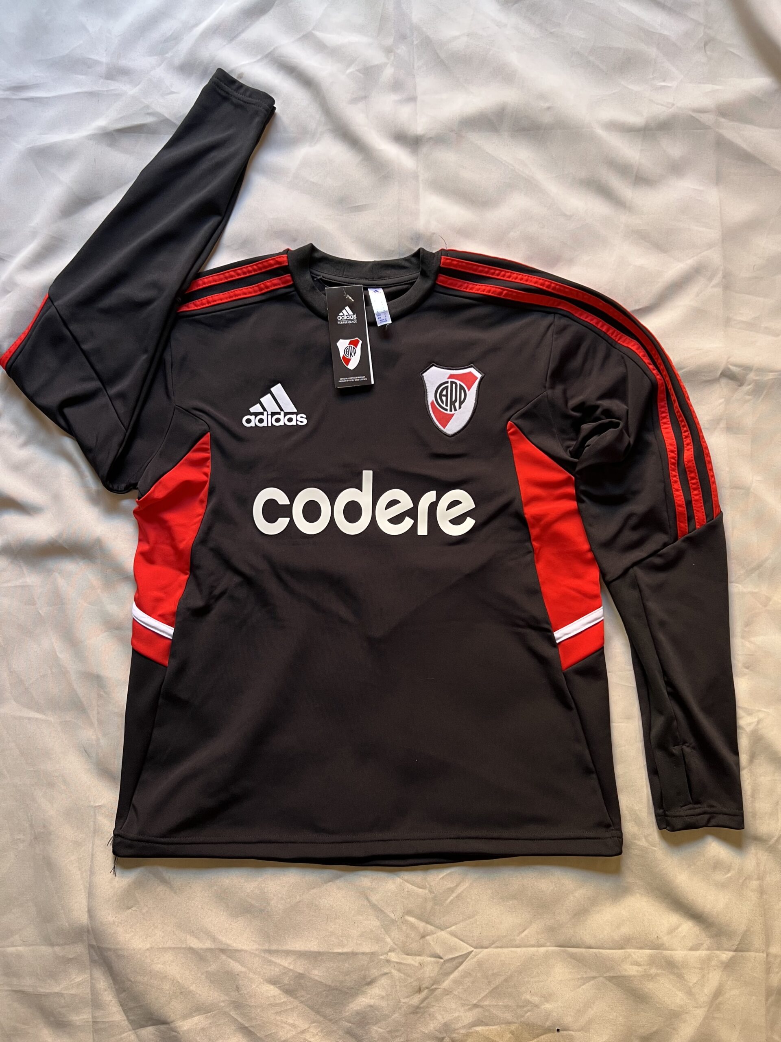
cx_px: 390
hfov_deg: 53.1
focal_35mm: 26
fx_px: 782
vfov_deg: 67.3
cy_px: 521
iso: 125
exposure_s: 1/73
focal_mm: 5.7
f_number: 1.5
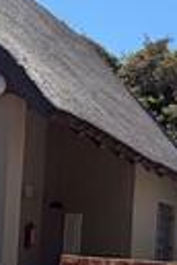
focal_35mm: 90
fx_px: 664
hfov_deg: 14.8
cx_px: 202
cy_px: 255
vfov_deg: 21.9
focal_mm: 2.22
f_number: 2.2
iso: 25
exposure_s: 1/770
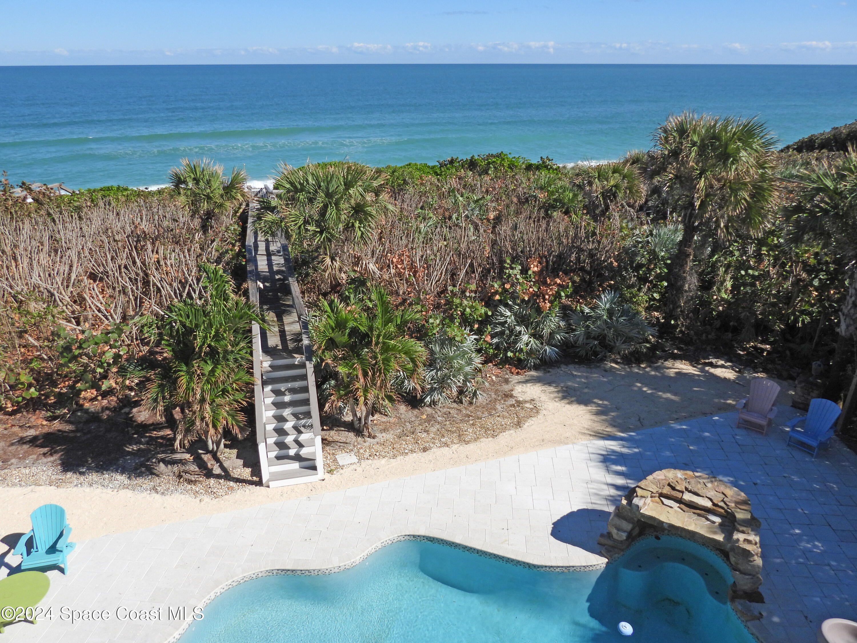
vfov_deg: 56.8
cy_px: 322
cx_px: 428
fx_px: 594
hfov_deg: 71.6
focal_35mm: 24
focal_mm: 4.3
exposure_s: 1/2000
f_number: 3.2
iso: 100
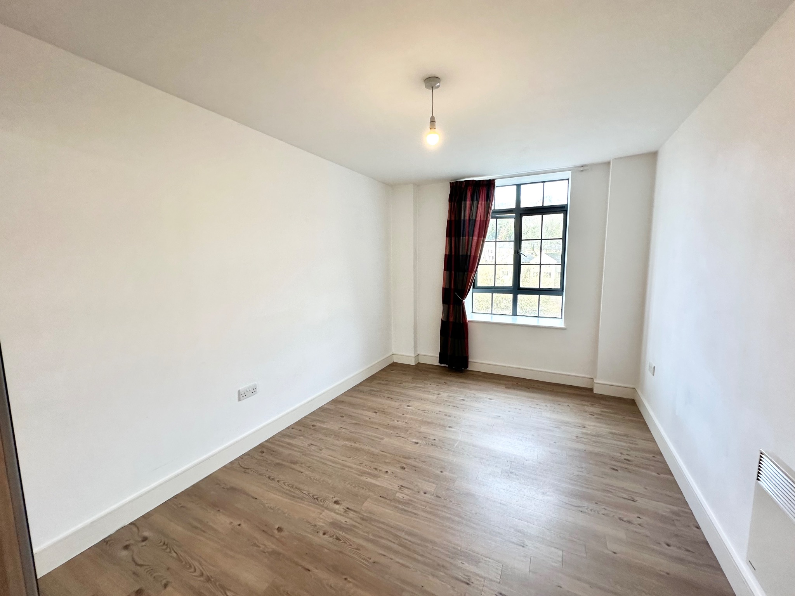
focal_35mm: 14
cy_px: 298
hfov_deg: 102.1
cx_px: 398
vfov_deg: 85.7
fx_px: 322
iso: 160
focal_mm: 2.22
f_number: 2.2
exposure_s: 1/100
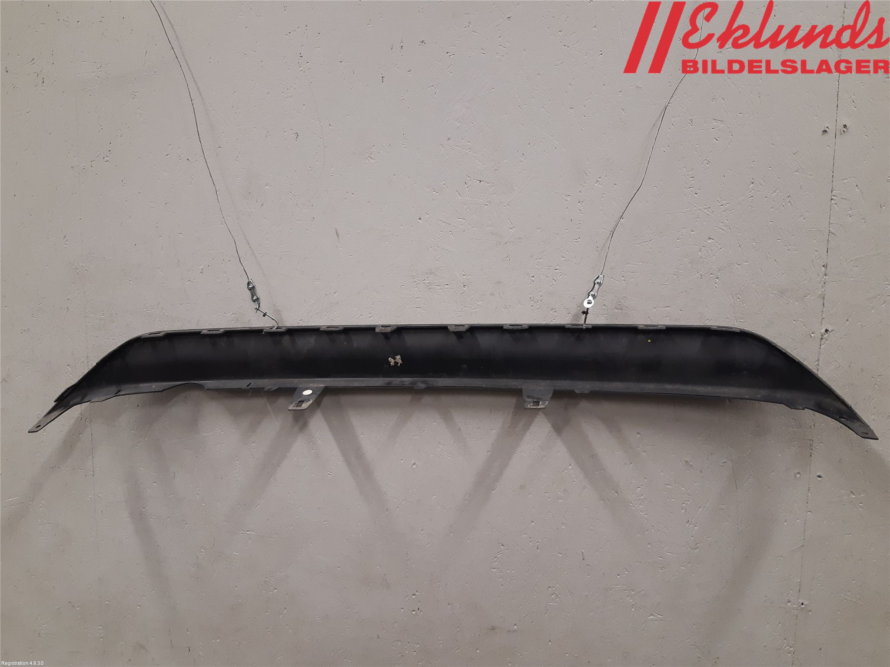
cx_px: 445
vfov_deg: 53.1
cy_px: 334
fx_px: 668
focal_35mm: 26
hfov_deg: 67.3
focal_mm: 3.93
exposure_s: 1/50
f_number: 1.7
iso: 125
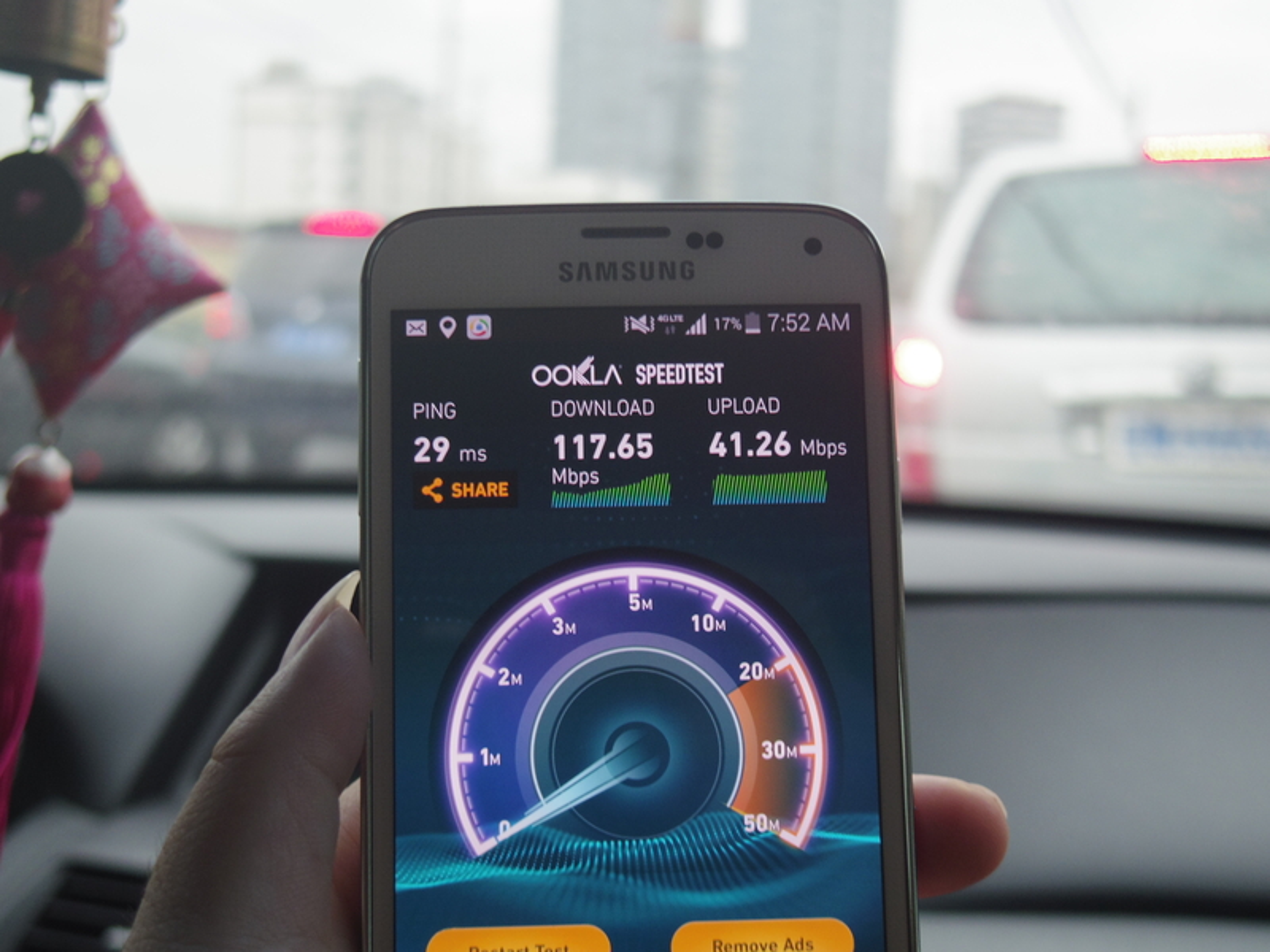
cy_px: 476
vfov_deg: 30.9
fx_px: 1724
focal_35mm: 47
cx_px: 635
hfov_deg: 40.4
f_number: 1.9
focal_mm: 8.5
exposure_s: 1/100
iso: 200
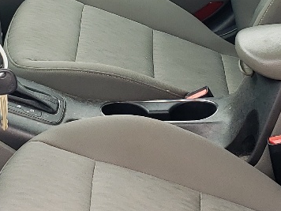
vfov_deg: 12.6
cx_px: 132
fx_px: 950
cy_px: 28
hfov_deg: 16.8
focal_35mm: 117
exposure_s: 1/263
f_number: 1.5
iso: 50
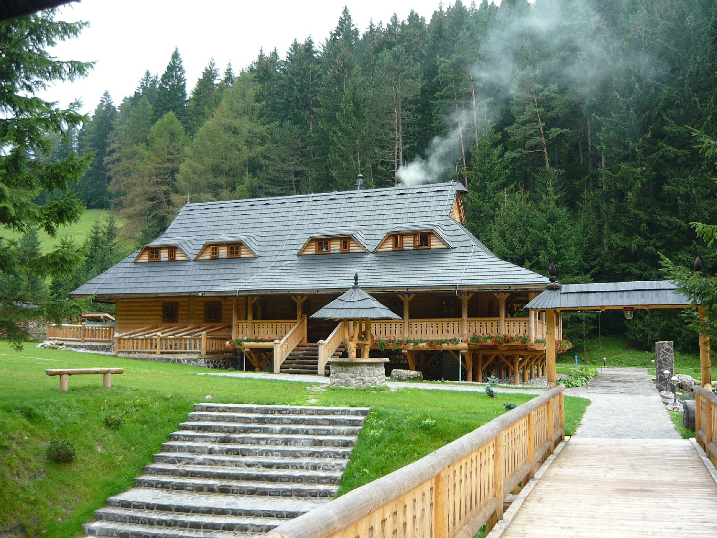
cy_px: 269
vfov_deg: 42.9
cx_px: 358
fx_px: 684
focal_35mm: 33
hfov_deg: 55.4
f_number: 2.8
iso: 100
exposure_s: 1/40
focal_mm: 5.5
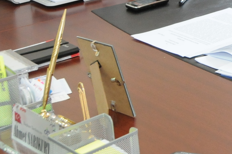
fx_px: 753
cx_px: 369
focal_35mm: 117
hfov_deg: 15.8
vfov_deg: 11.3
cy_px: -54
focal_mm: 22
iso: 1600
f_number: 5.6
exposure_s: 1/80
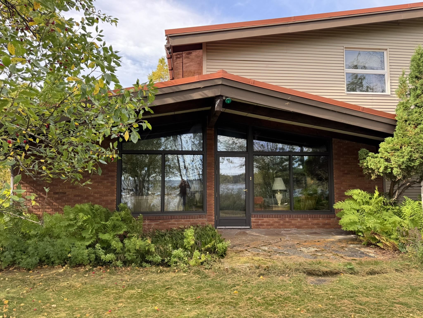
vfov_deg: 56.8
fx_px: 293
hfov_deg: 71.6
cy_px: 159
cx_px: 212
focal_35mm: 24
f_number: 1.78
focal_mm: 6.76
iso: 80
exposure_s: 1/414
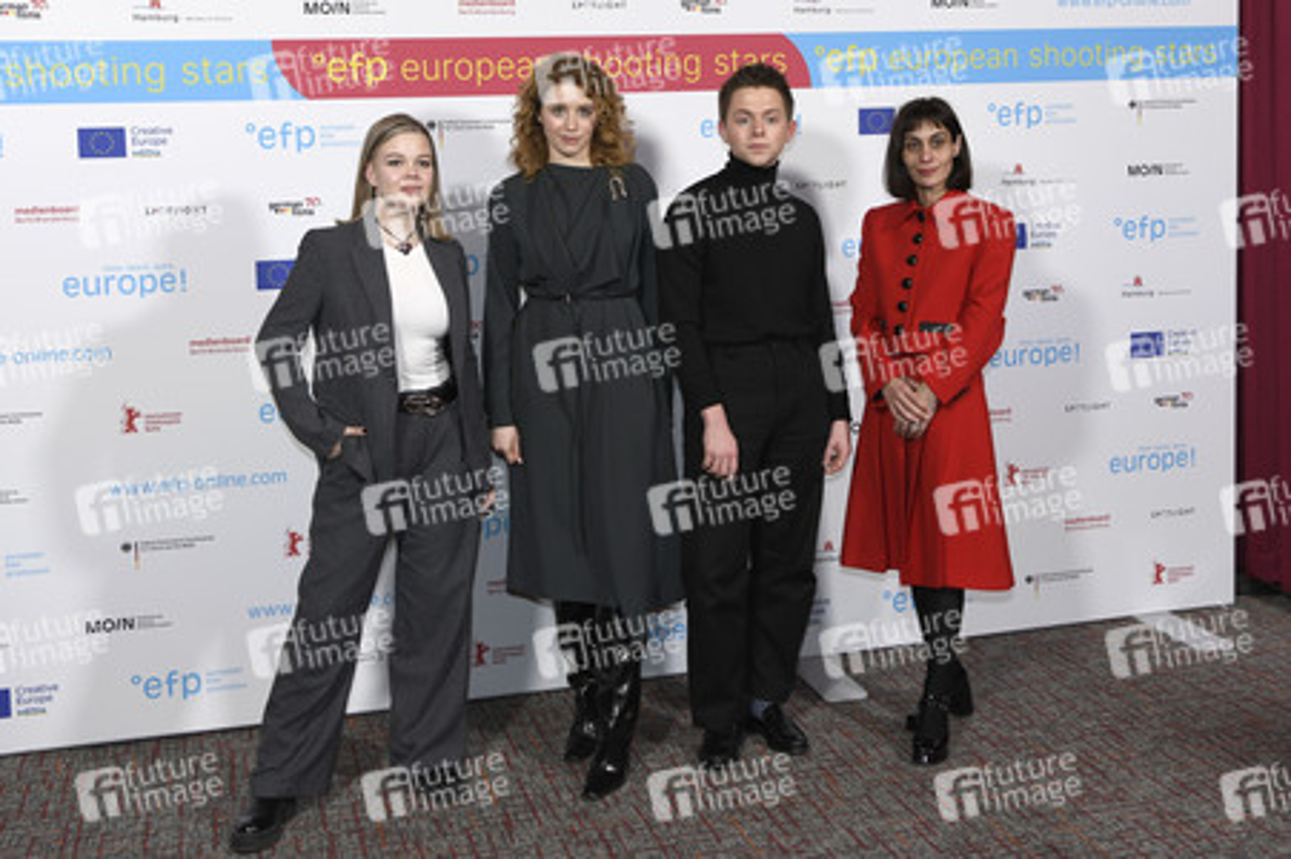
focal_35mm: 34
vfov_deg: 38.8
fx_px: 1218
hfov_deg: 55.8
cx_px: 646
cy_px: 430
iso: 800
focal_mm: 34
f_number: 4
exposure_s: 1/160
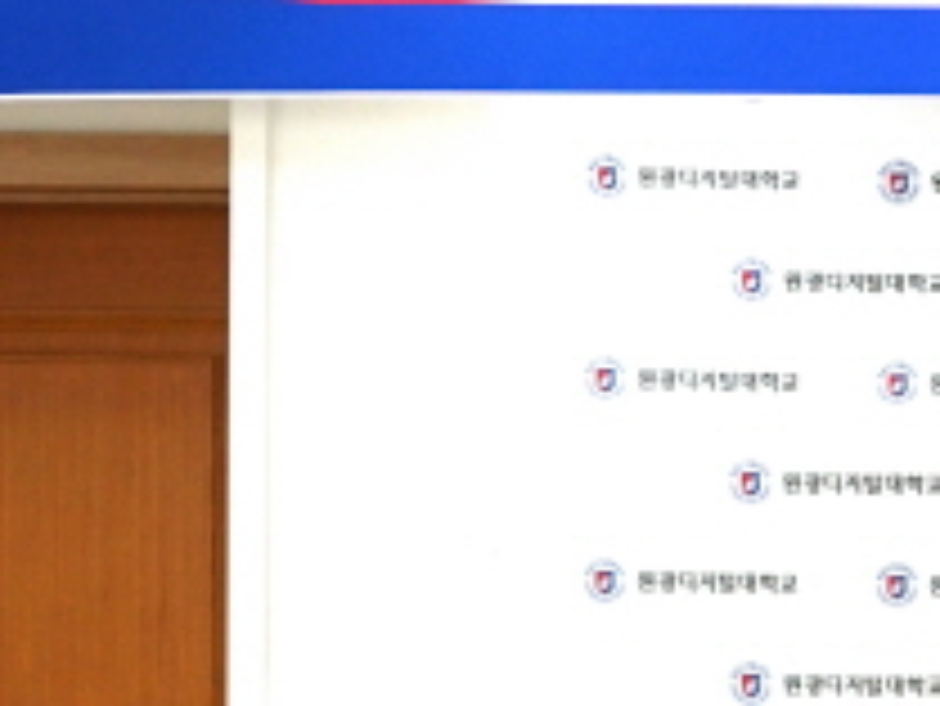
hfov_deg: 15.4
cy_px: 726
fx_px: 3097
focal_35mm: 114
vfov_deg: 12.8
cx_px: 1579
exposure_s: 1/160
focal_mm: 31
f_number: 4
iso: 320
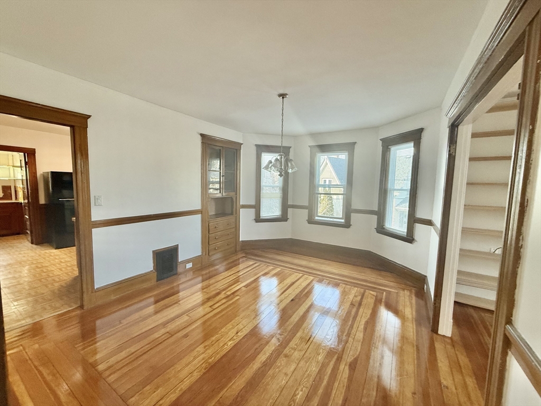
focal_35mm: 14
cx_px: 270
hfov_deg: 102.1
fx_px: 219
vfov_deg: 85.7
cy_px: 203
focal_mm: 2.22
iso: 400
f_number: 2.2
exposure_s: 1/120
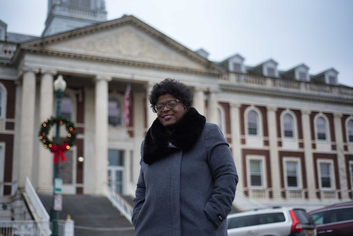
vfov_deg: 27.0
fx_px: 490
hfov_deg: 39.6
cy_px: 118
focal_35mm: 50
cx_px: 176
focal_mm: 50
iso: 400
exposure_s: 1/3200
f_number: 2
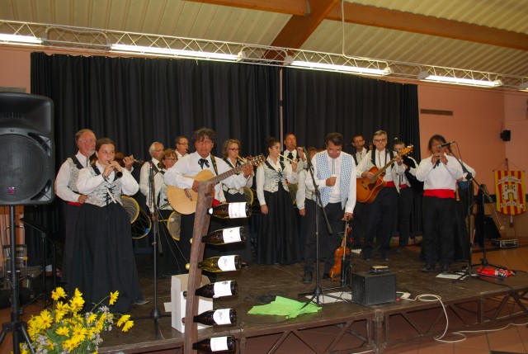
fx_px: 441
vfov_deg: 43.8
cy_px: 177
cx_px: 264
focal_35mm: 30
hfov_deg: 61.8
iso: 220
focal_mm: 20
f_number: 3.8
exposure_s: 1/60
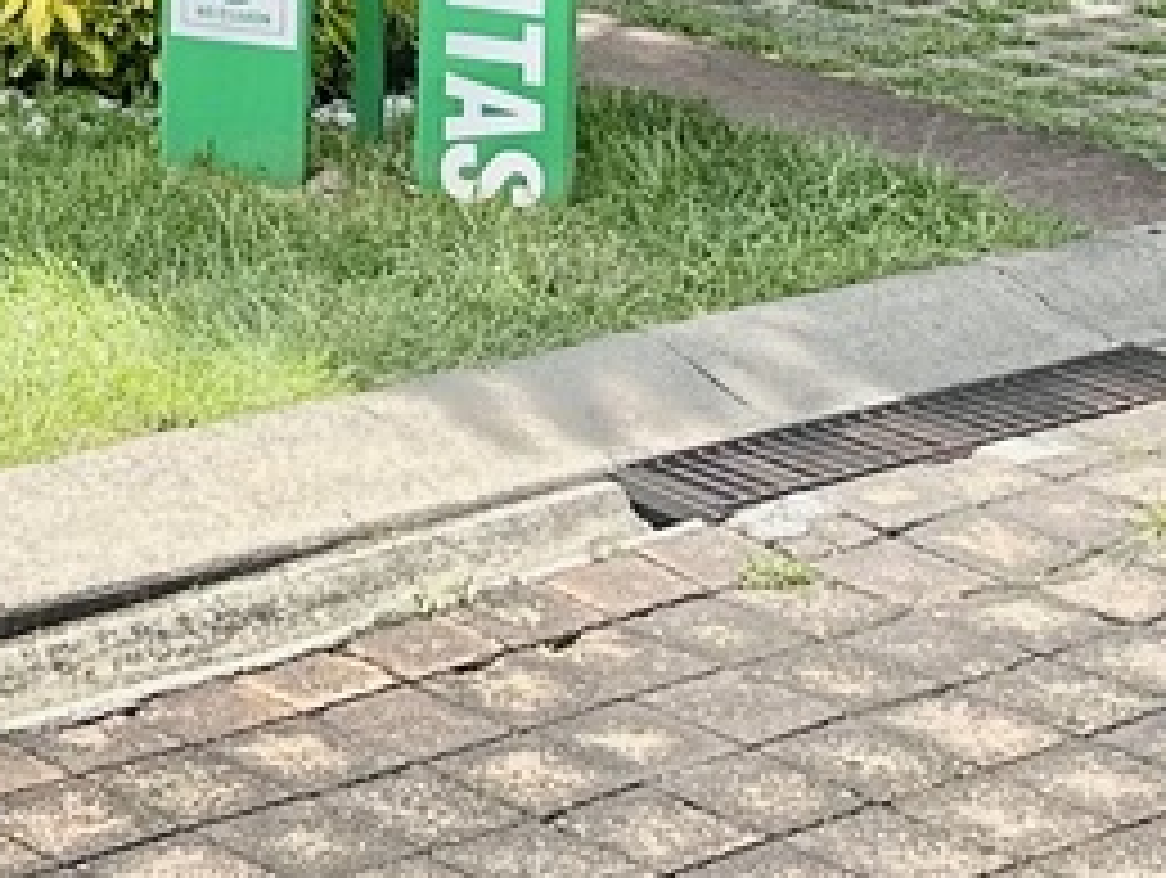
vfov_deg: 11.8
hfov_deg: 15.6
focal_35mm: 111
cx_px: -824
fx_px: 3744
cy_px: -941
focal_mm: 6.86
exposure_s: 1/1412
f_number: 1.78
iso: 80
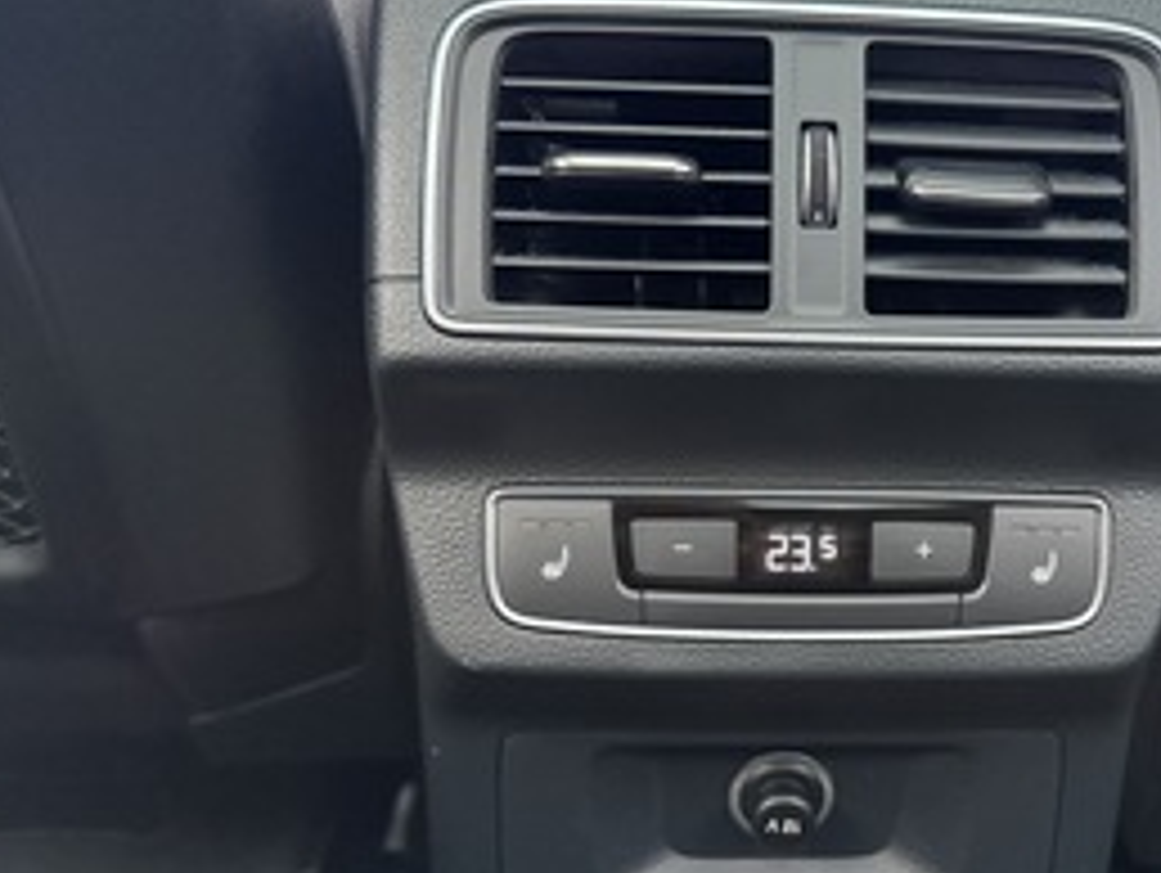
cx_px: 810
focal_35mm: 39
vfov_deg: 36.8
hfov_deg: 46.8
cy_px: 475
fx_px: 1309
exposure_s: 1/40
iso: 1000
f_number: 1.78
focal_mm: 6.76
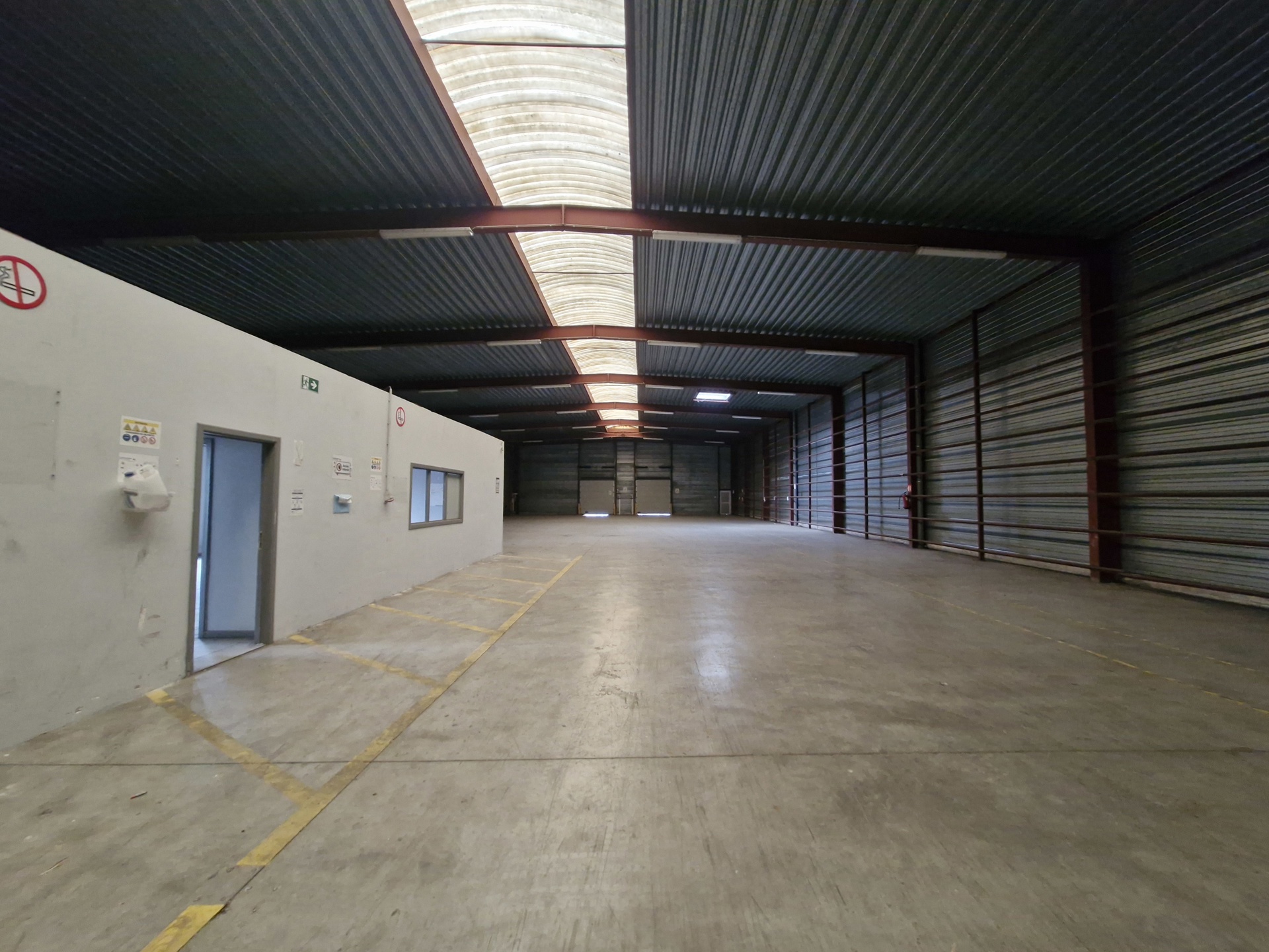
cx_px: 634
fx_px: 477
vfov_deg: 89.9
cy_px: 476
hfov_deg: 106.2
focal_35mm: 13
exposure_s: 1/33
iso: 400
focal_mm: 1.74
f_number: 2.2
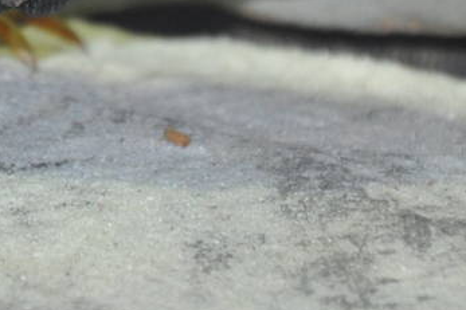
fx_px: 9397
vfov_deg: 1.9
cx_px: -26
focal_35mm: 726
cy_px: -150
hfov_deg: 2.8
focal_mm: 105
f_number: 5.6
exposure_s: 1/60
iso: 800
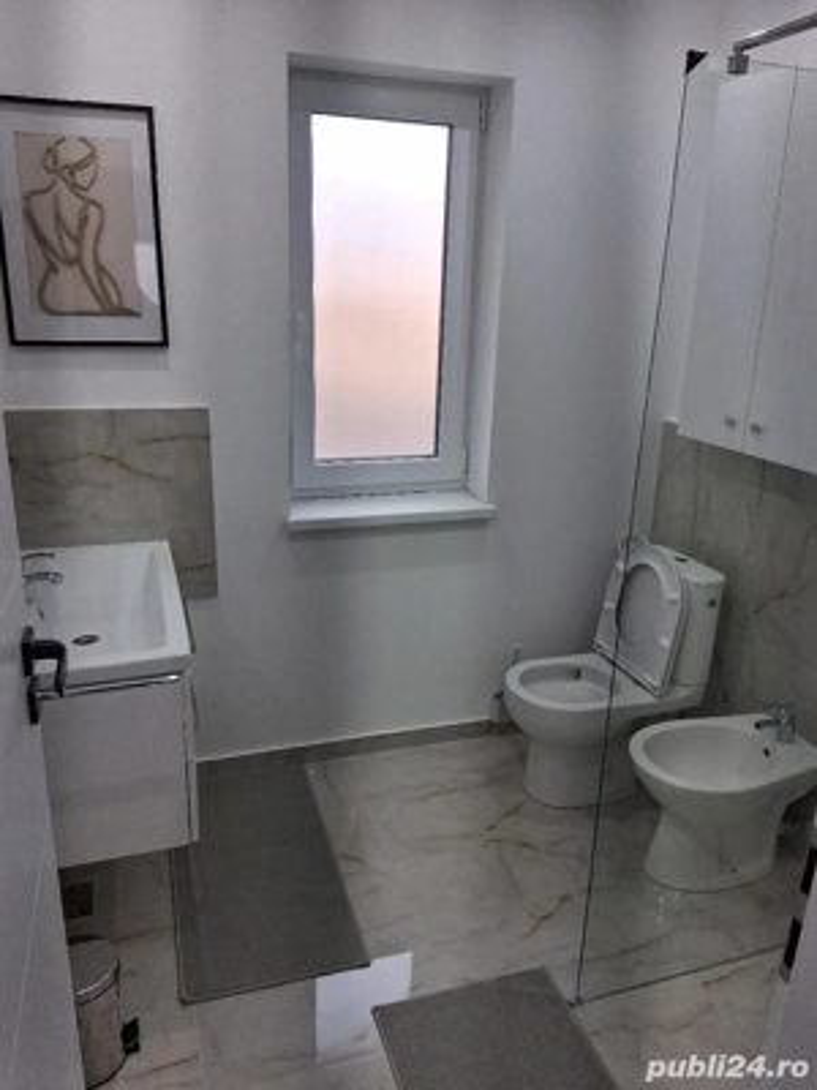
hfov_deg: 53.1
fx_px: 818
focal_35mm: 26
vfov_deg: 67.3
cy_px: 545
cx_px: 408
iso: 80
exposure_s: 1/100
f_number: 1.8
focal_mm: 3.98
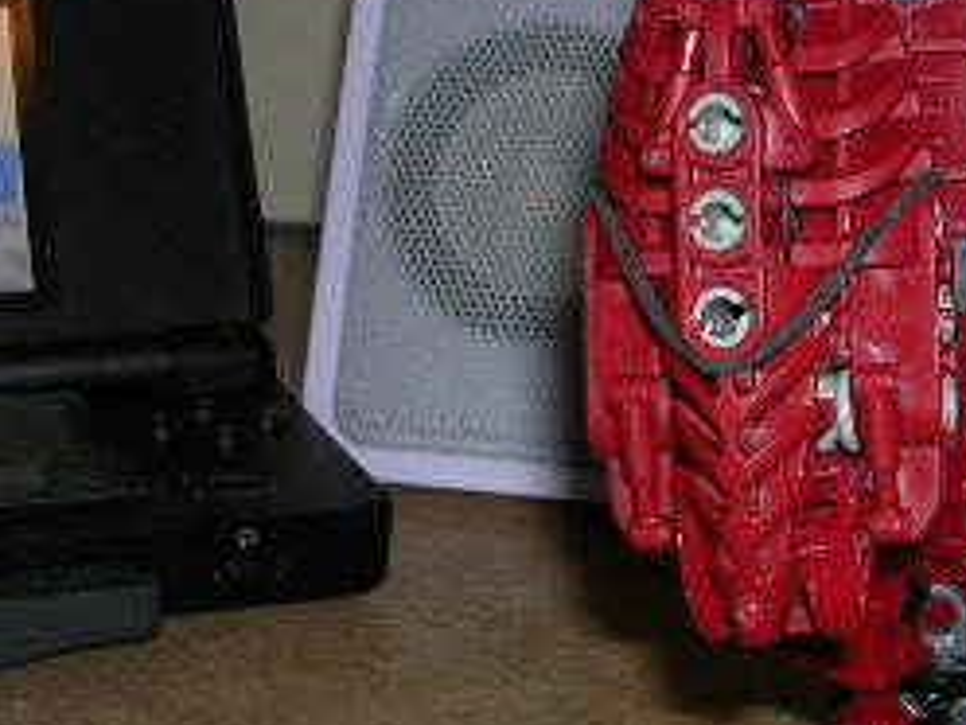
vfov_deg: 14.9
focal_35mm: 98
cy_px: 66
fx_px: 2735
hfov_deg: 19.3
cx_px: 1024
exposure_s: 1/60.1
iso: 50
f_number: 2.8
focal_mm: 5.8
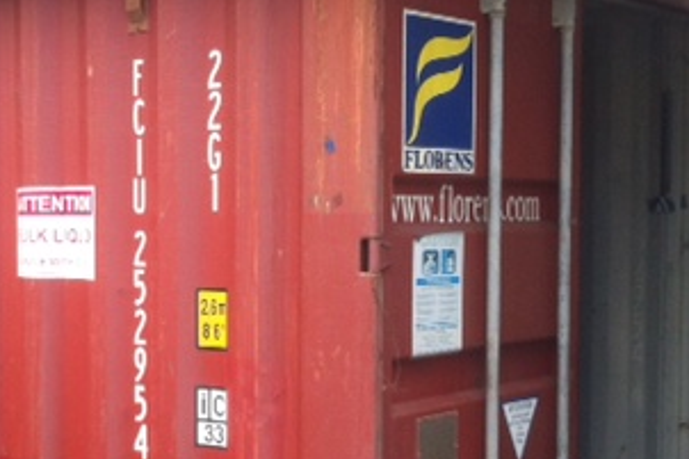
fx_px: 1473
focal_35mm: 77
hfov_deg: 26.0
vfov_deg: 17.7
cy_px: 285
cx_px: 183
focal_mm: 3.85
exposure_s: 1/157
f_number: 2.8
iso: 80
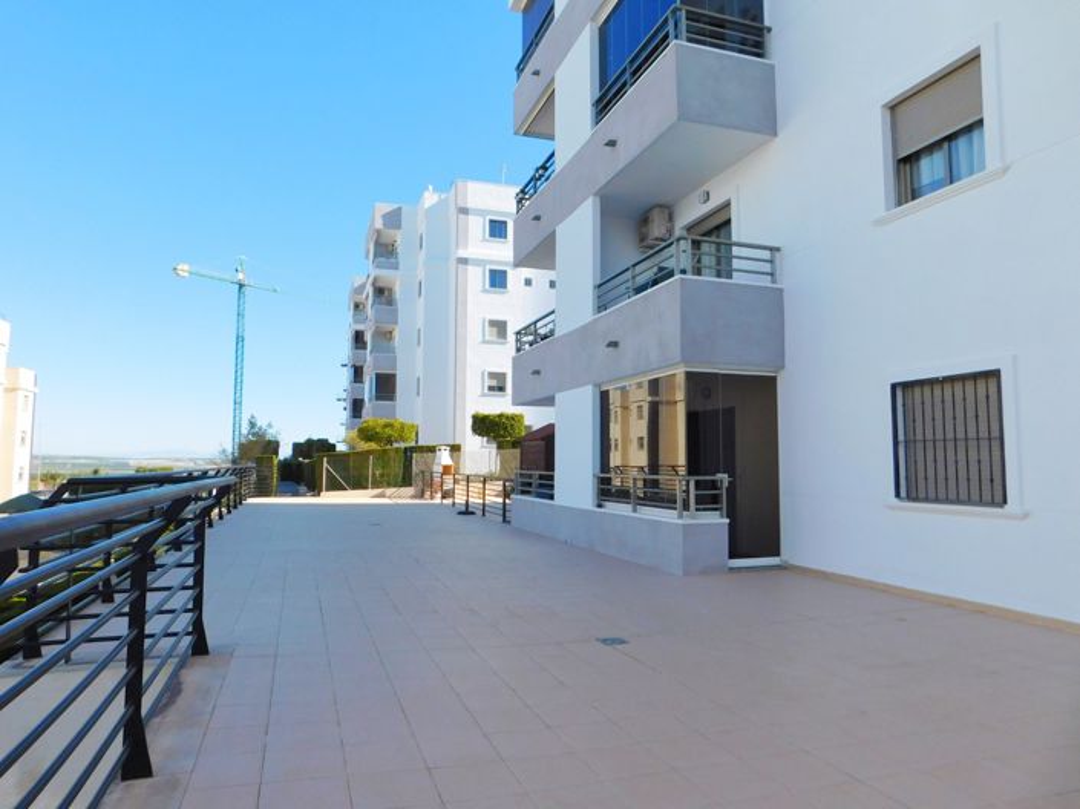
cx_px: 540
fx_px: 717
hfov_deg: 74.0
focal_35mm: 23
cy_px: 404
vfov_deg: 58.8
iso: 125
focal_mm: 4
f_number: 3
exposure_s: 1/1250
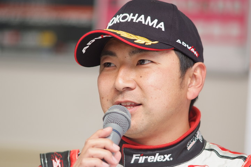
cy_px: 84
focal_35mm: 270
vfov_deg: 5.1
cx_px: 126
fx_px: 1882
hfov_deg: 7.6
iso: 400
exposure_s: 1/125
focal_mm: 180
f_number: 2.8
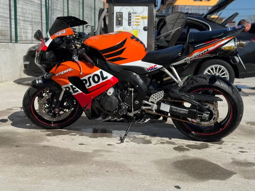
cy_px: 96
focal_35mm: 48
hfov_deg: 39.7
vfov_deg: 30.3
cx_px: 128
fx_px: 354
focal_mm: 6.76
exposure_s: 1/4608
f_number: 1.78
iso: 64
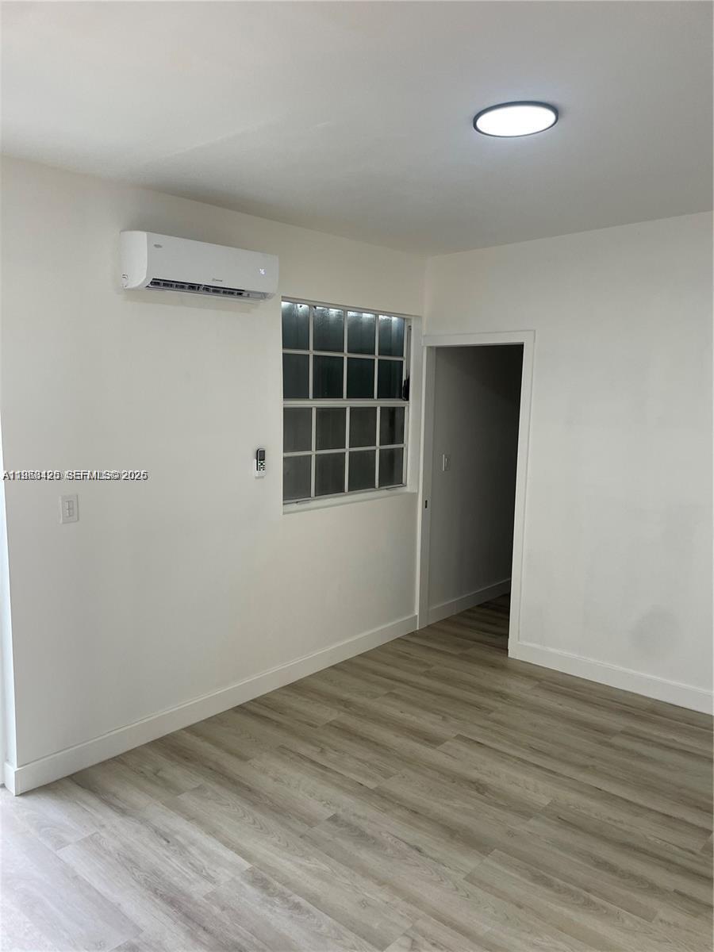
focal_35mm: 26
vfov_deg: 67.3
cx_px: 357
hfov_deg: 53.1
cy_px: 476
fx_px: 715
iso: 80
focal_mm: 4.2
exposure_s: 1/120
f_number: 1.6
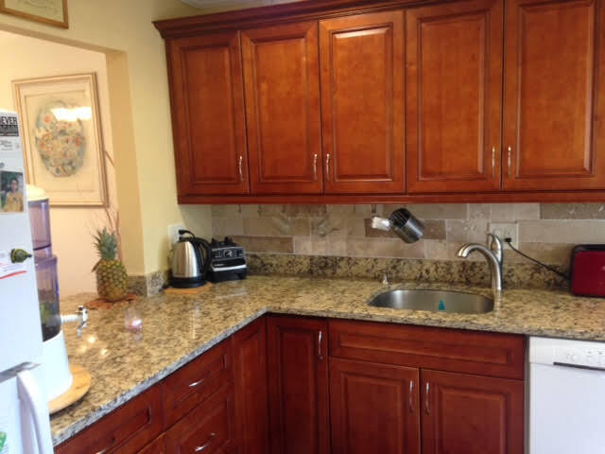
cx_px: 302
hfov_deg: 55.4
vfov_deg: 42.9
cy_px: 227
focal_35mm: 33
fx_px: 577
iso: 125
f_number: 2.4
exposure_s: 1/20
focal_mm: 4.12
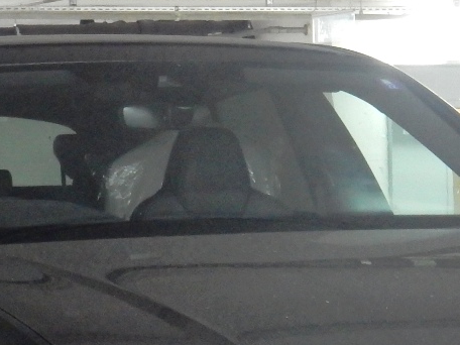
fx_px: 3242
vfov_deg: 6.1
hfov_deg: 8.1
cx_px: 289
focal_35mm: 244
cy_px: 358
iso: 800
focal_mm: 12.6
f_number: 4.8
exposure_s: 1/8
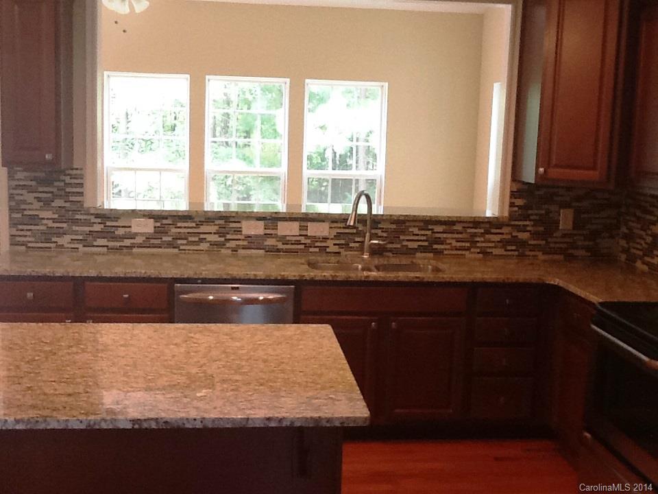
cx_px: 329
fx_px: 836
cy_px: 247
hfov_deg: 42.9
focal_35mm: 44
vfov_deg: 32.9
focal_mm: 2.03
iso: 80
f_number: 2.4
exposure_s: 1/30
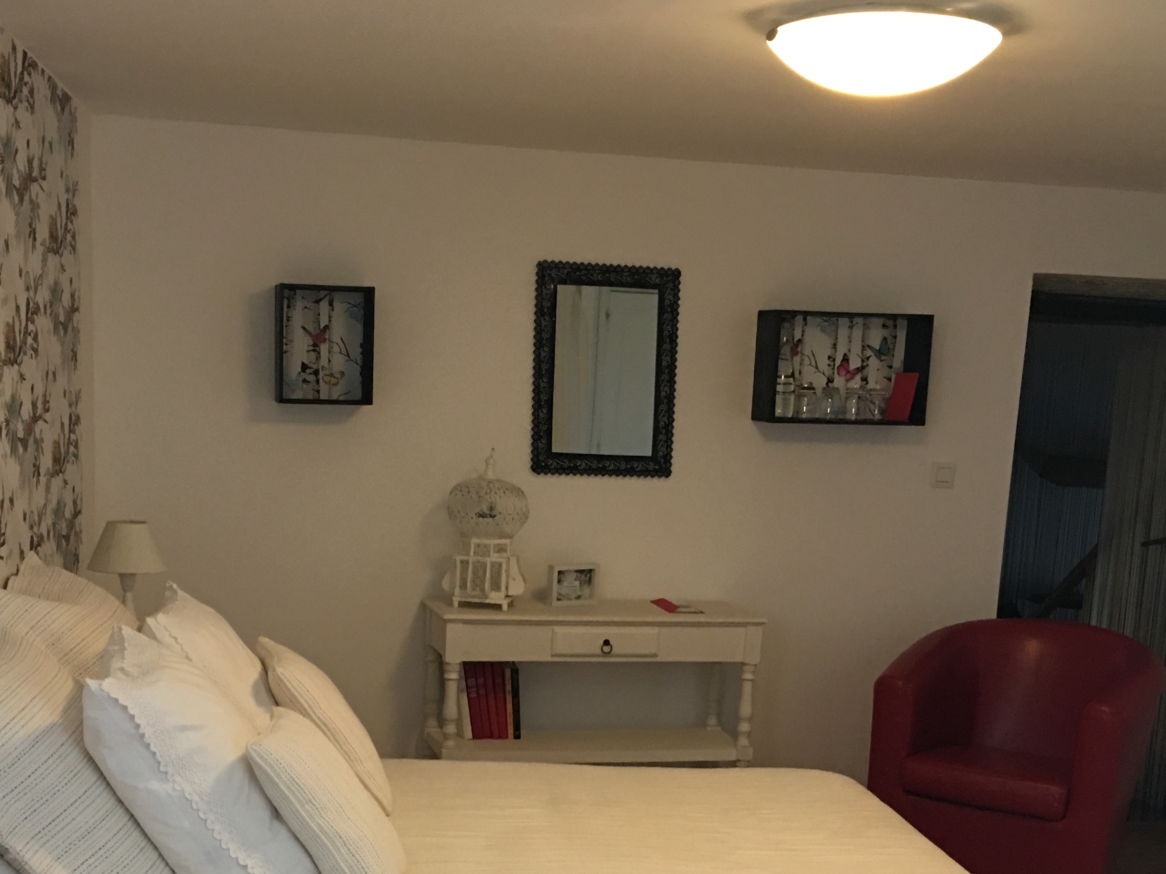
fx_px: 1617
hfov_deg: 39.6
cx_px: 526
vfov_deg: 29.7
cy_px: 681
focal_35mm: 48
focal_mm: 4.15
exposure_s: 1/17
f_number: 2.2
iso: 125
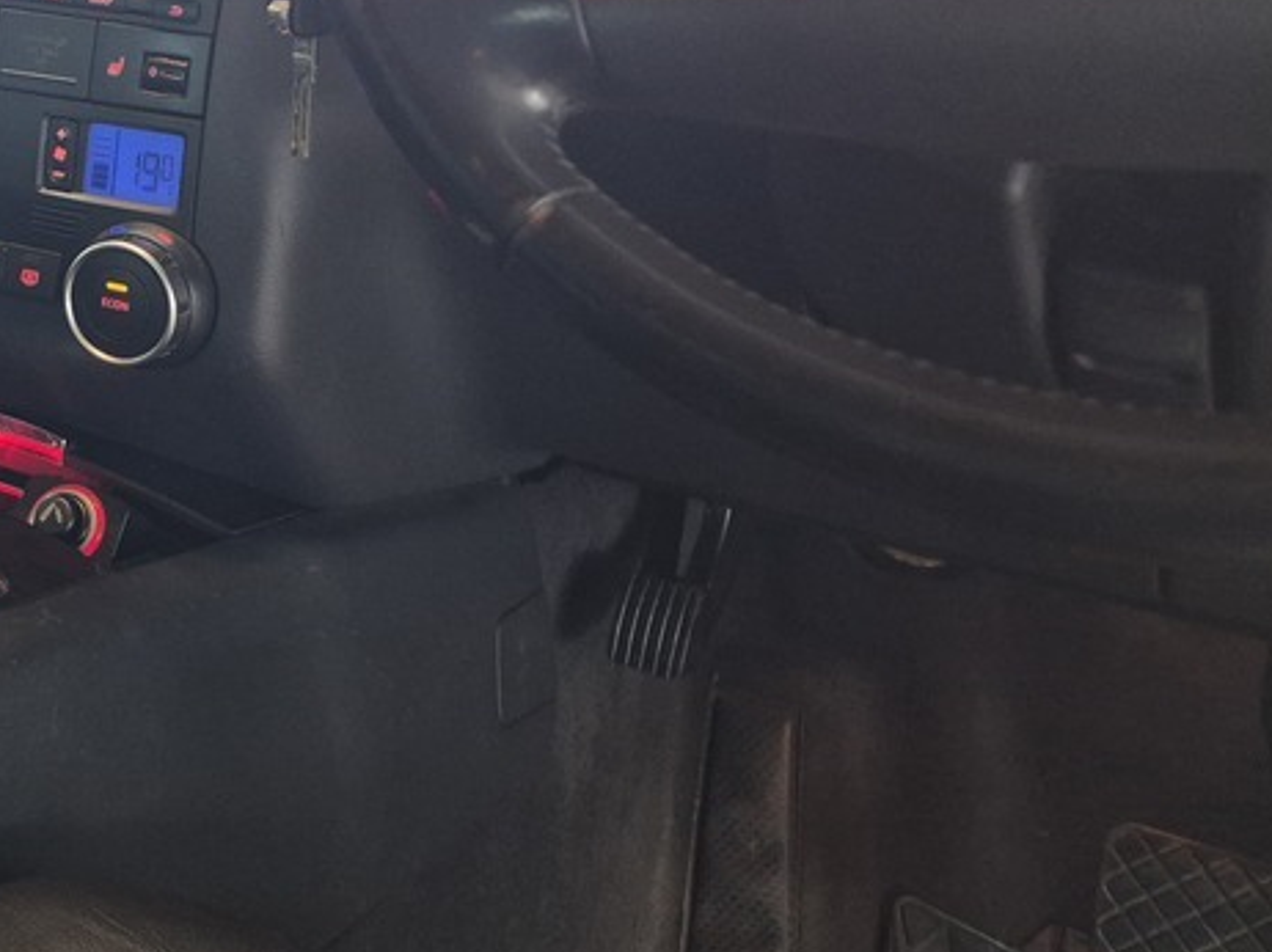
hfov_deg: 33.0
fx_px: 1873
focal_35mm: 51
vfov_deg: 27.2
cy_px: 47
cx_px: -118
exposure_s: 1/100
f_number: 1.8
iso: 400
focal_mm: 5.4
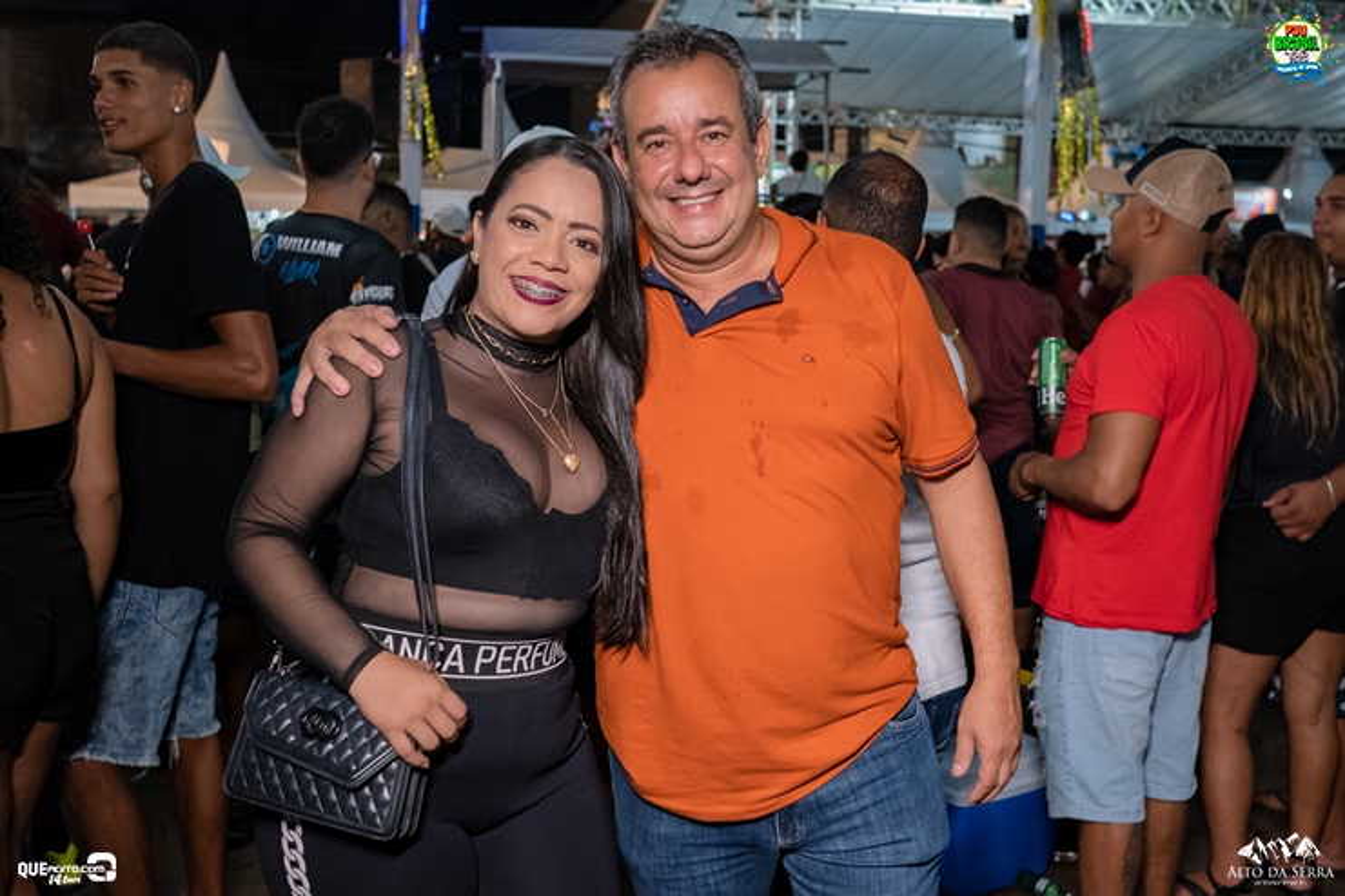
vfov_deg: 36.9
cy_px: 448
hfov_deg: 53.1
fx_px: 1345
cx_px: 672
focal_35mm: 36
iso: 2500
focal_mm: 24
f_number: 3.2
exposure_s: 1/200
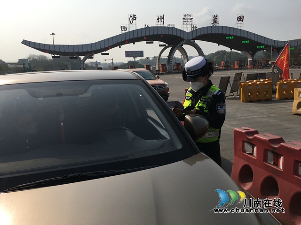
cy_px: 112
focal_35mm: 29
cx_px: 150
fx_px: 252
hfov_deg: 61.7
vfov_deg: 48.2
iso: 25
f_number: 2.2
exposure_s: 1/2849
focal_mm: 4.15
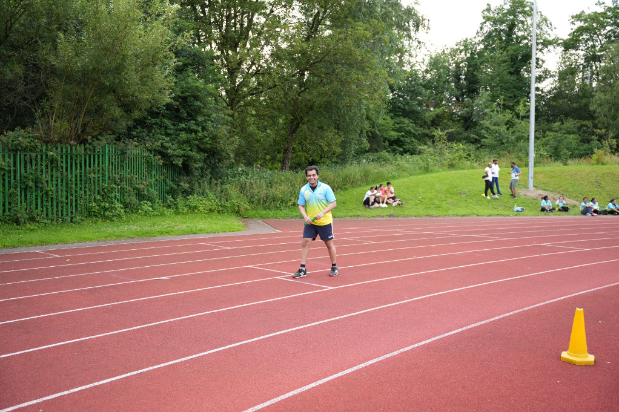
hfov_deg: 55.8
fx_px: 584
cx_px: 310
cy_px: 206
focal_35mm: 34
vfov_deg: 38.9
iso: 250
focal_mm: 34
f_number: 2.8
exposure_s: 1/640
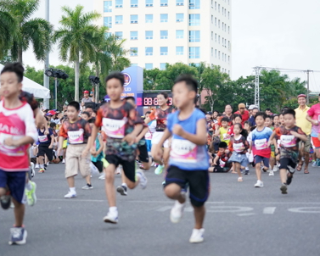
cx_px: 172
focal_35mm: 87
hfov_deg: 22.0
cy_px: 123
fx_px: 824
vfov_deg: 17.7
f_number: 2.8
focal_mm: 70
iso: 3200
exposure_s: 1/500
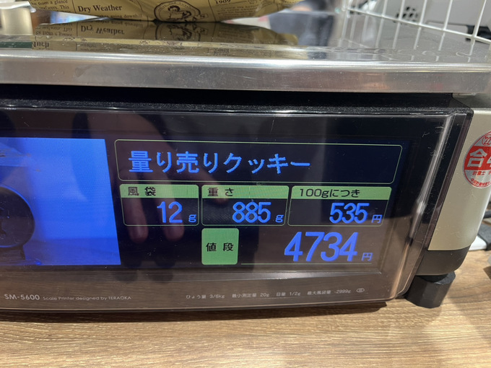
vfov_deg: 53.1
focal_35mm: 26
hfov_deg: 67.3
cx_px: 246
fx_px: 369
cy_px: 184
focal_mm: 5.1
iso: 80
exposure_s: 1/50
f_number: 1.6
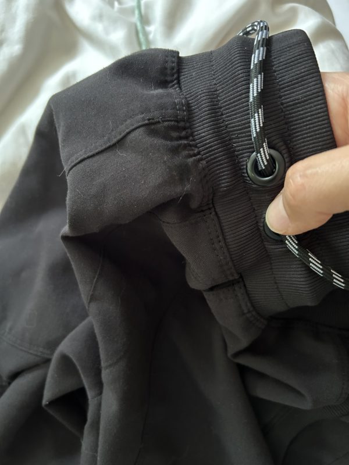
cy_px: 232
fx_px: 350
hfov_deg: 53.1
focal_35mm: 26
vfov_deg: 67.3
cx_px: 174
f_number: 1.5
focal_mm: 5.7
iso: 640
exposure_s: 1/30
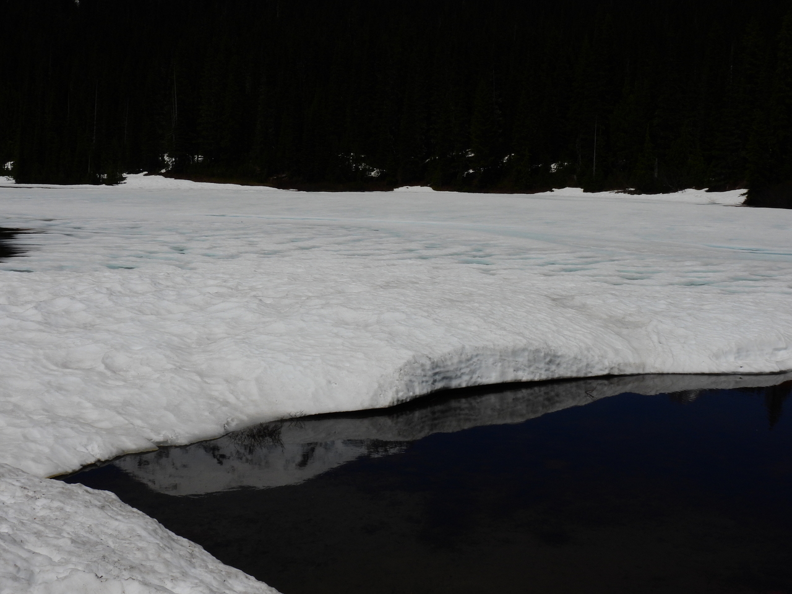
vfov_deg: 30.9
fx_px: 1075
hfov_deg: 40.4
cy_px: 297
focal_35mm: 47
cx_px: 396
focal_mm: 8.4
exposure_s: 1/2000
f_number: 7.1
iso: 100
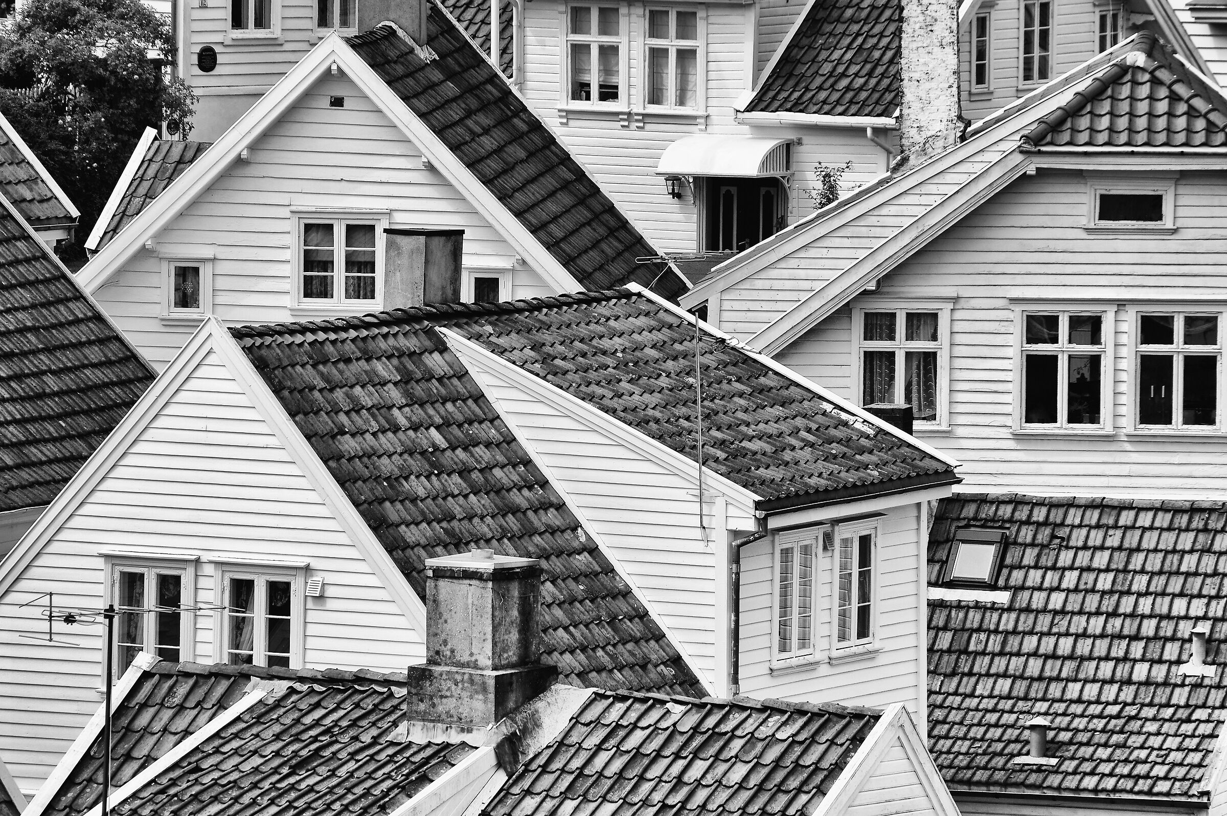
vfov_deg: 4.0
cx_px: 614
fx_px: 11747
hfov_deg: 6.0
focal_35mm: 345
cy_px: 408
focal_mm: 230
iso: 100
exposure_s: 1/180
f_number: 11
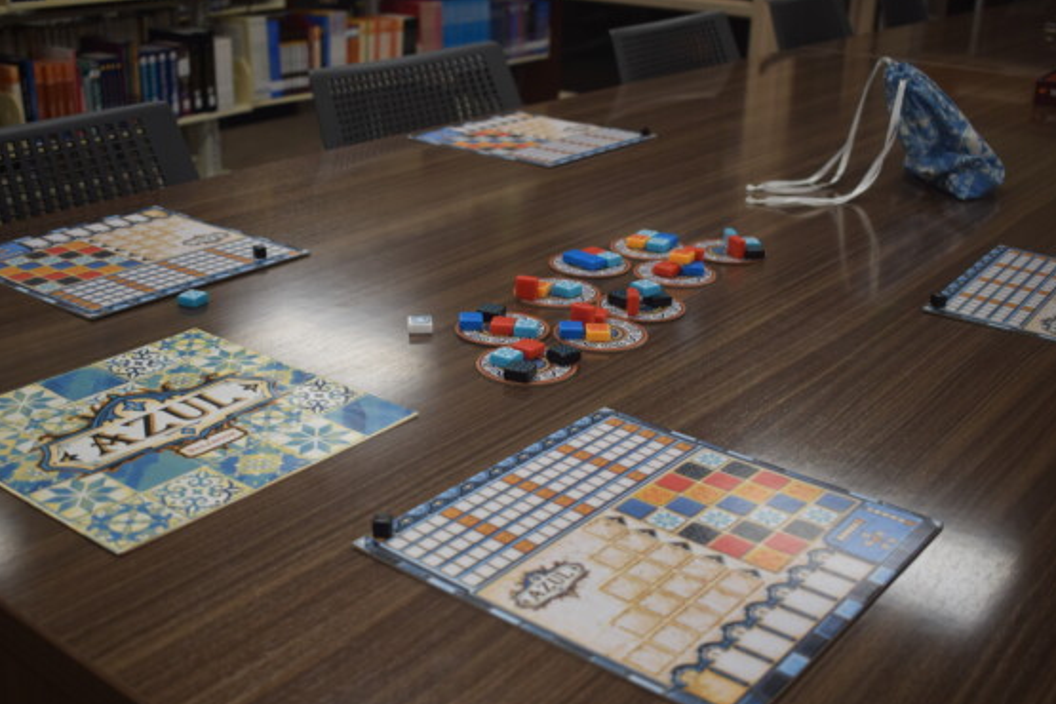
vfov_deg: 33.0
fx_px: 1189
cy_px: 367
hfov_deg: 47.9
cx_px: 495
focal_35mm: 41
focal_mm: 25
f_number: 4.5
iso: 400
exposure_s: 1/80
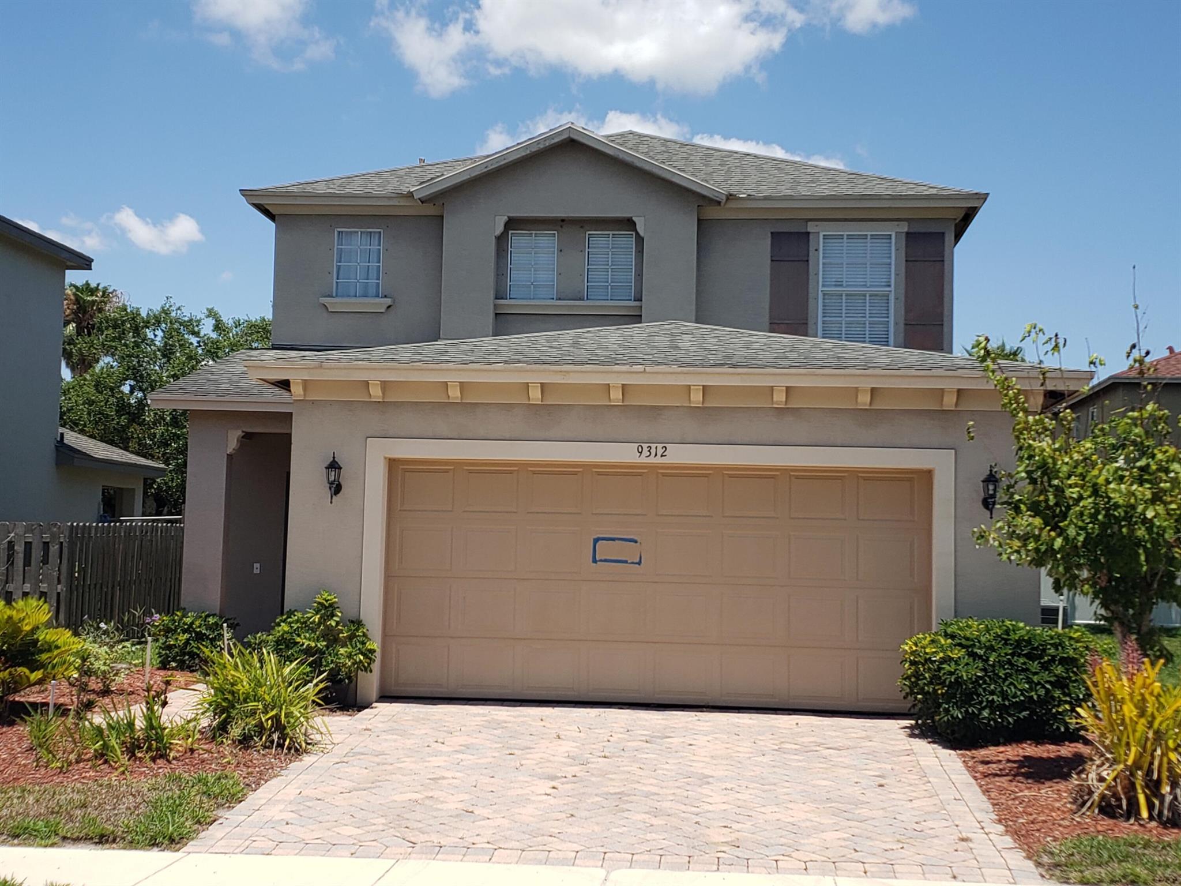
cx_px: 590
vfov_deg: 53.1
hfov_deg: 67.3
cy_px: 443
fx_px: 887
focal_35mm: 26
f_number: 2.4
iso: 50
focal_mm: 4.3
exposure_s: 1/3521
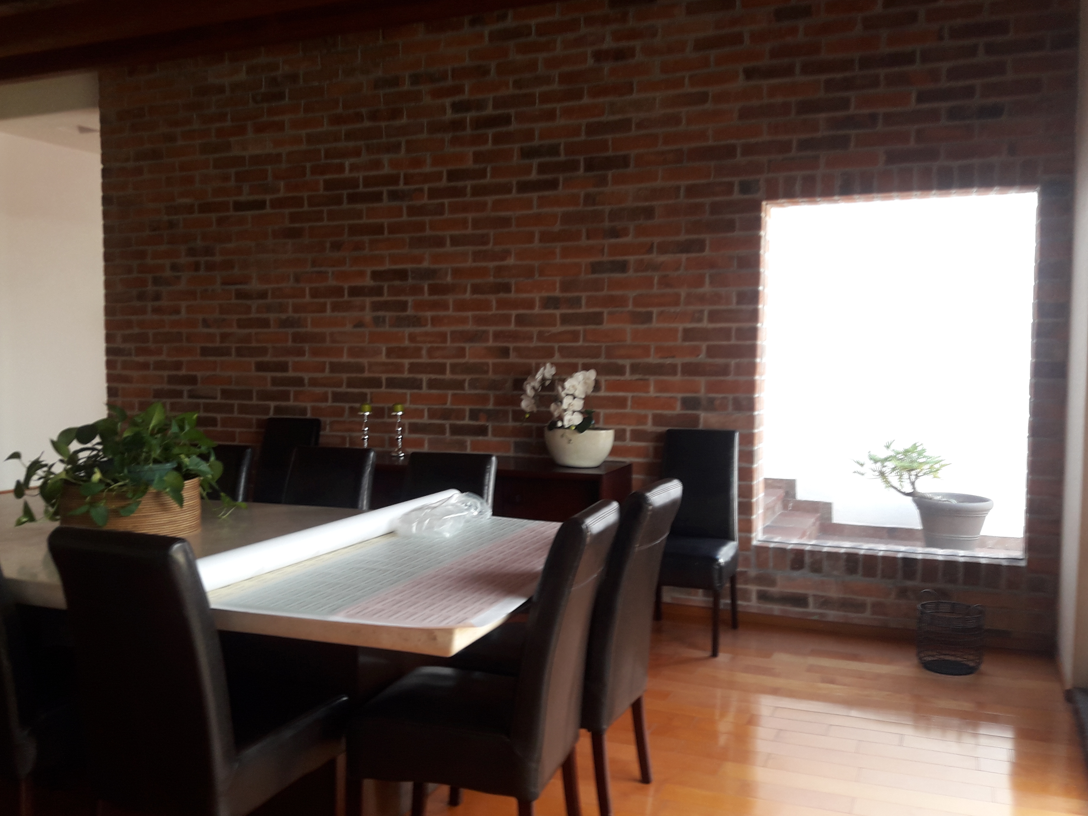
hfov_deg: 56.8
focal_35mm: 32
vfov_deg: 44.2
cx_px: 509
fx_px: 1006
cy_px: 423
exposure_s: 1/40
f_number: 1.9
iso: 50
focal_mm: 3.7
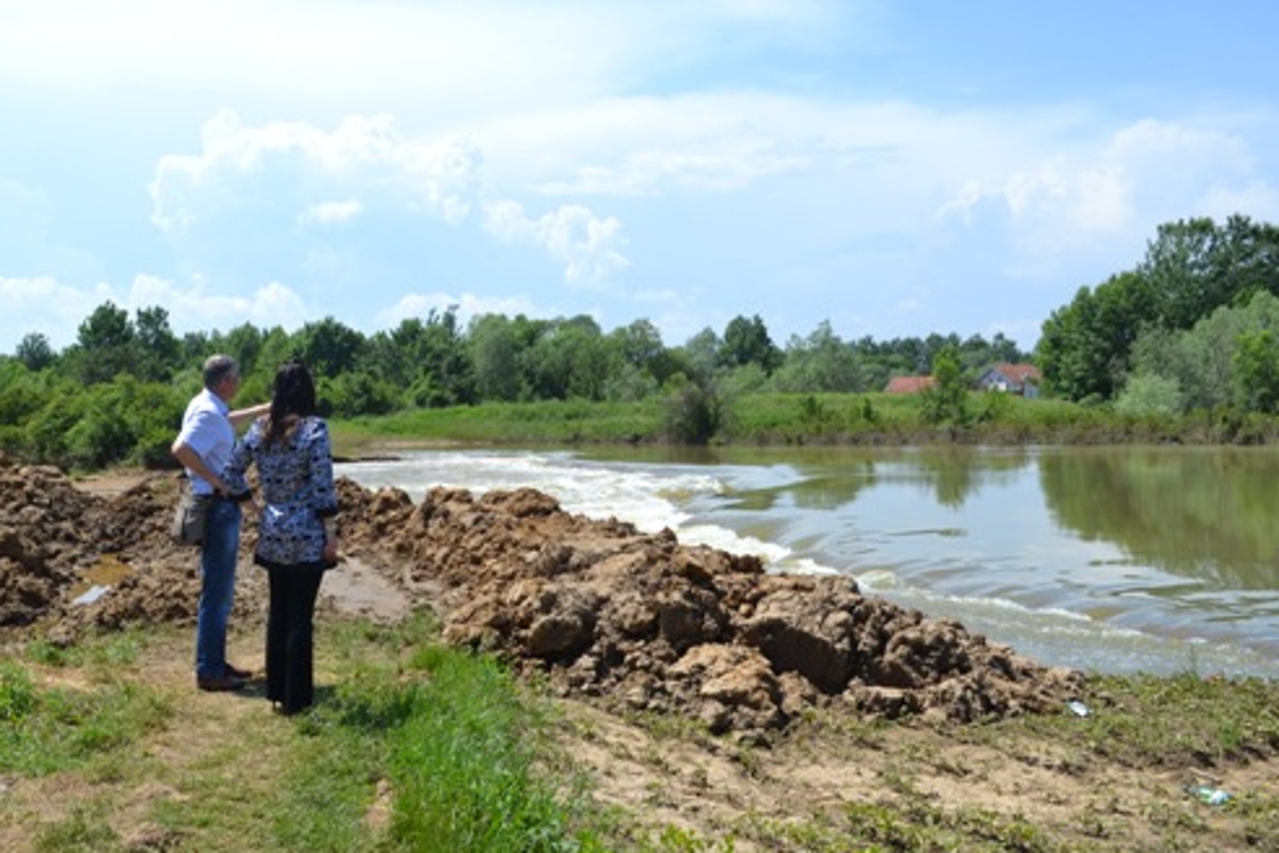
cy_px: 417
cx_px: 484
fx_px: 1385
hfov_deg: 49.1
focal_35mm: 39
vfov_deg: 34.2
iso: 100
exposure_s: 1/250
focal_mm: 20
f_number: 8
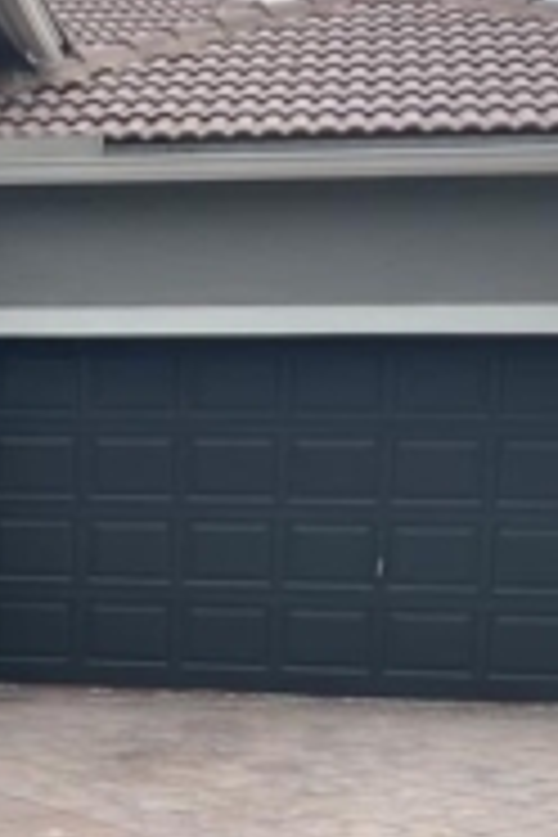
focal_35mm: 86
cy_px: 688
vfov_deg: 23.2
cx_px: -126
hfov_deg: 15.3
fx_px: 1999
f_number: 1.6
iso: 32
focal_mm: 5.1
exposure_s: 1/945
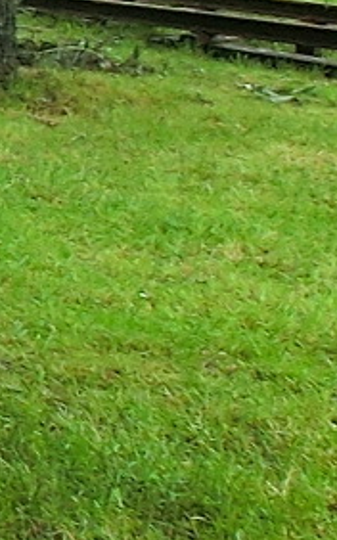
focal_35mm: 185
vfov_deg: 11.3
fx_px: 2721
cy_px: 63
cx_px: -1145
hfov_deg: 5.8
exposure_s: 1/250
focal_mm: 4.24
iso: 100
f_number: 3
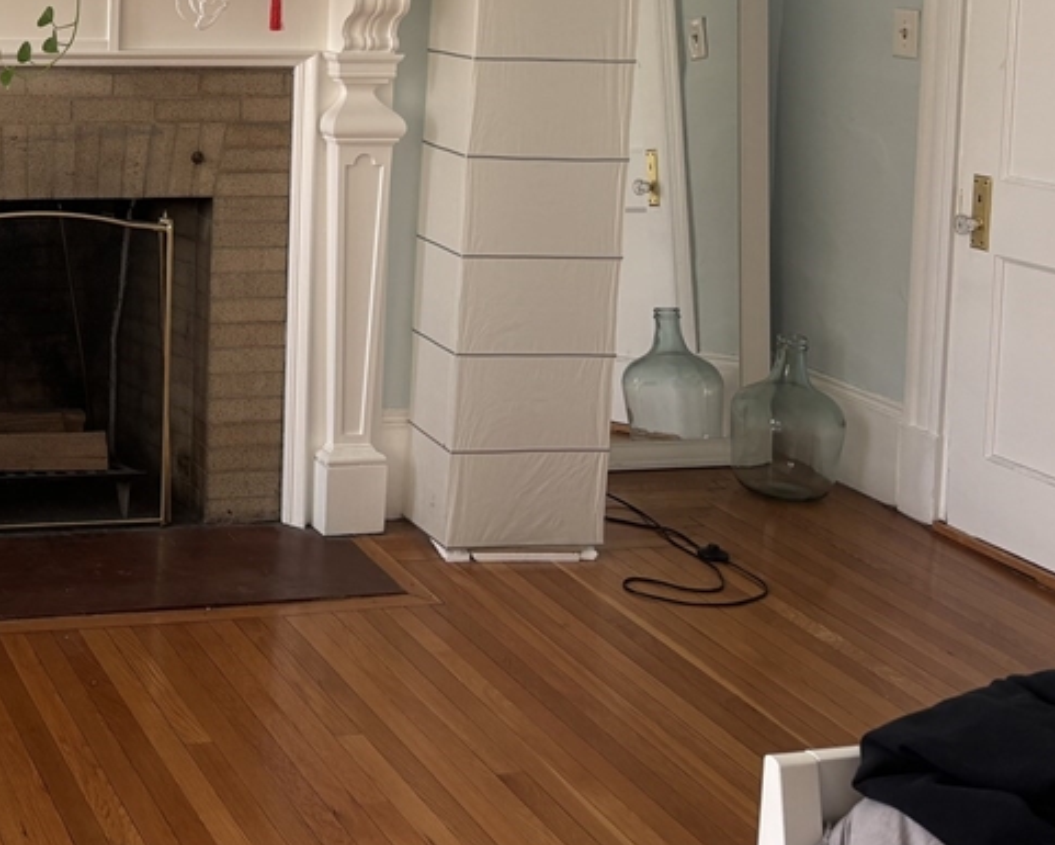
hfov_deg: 31.5
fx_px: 1686
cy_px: 31
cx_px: -55
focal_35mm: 54
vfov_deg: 26.8
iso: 50
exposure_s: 1/121
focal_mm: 5.96
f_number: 1.6
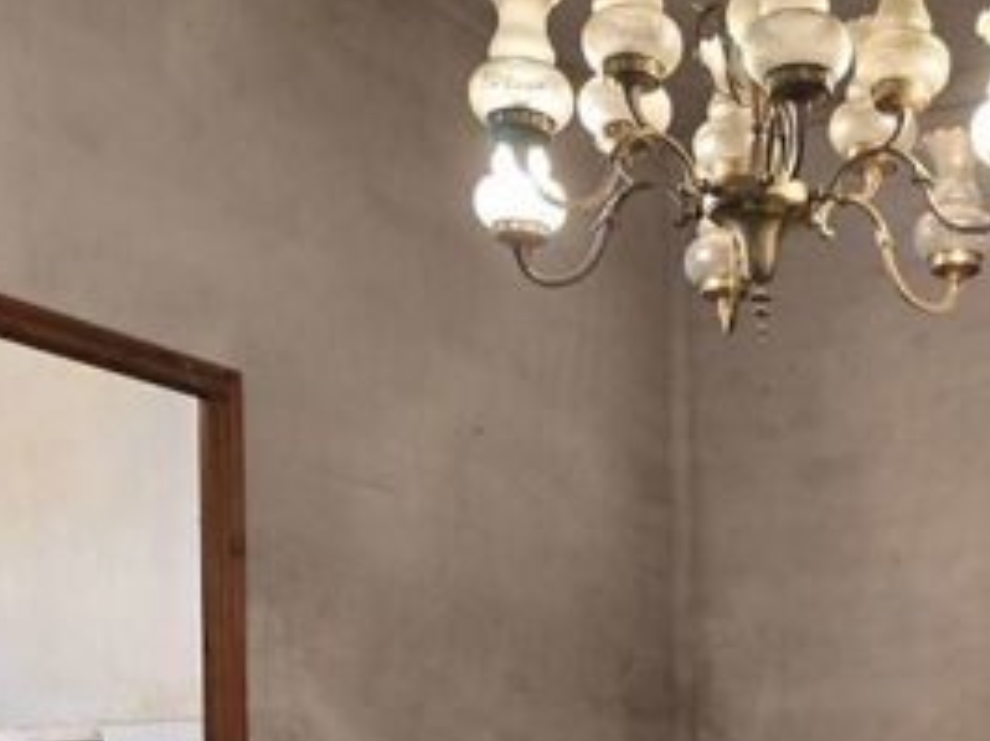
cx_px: 873
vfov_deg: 22.2
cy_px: 886
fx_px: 1743
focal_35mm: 61
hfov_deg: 30.4
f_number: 1.7
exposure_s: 1/100
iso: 2000
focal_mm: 6.3
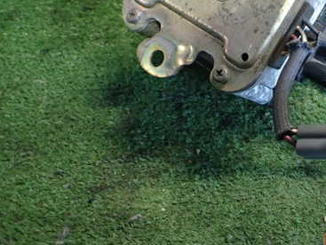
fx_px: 462
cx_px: 259
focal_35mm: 49
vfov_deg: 29.2
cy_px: 54
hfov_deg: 37.5
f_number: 2.3
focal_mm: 5.4
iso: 800
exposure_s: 1/60
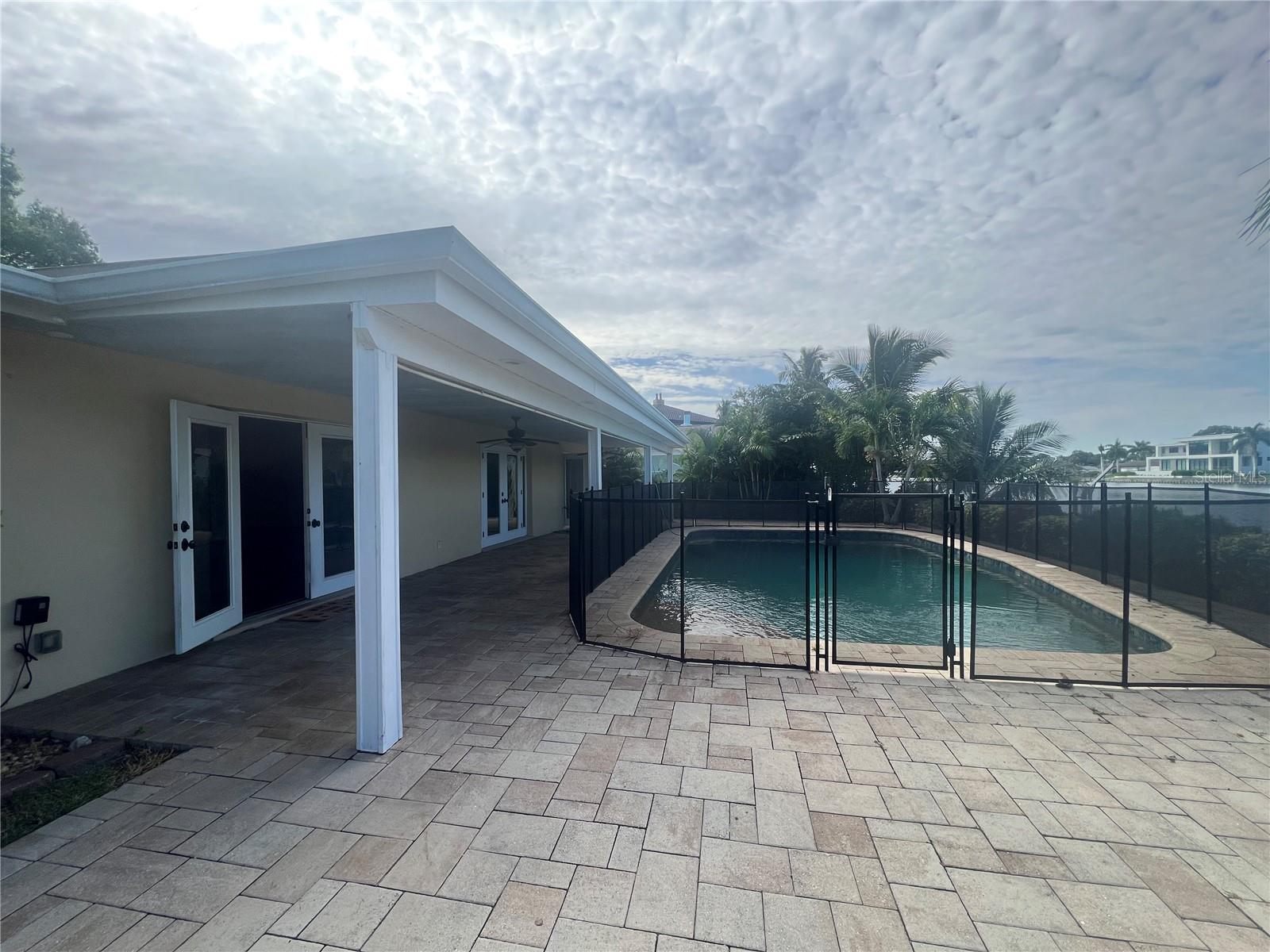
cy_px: 476
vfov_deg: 89.9
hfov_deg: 106.2
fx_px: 477
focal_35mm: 13
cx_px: 635
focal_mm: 1.57
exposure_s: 1/1043
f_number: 1.8
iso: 32
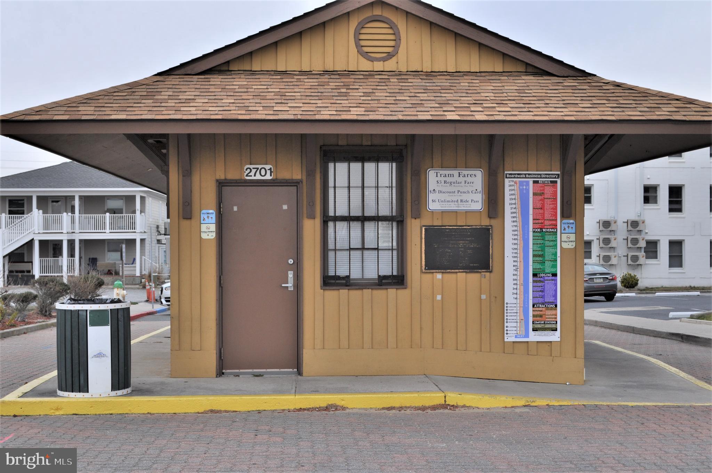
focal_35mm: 54
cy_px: 236
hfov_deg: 36.9
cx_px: 356
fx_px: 1067
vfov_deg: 25.0
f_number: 8
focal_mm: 36
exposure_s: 1/250
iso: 200
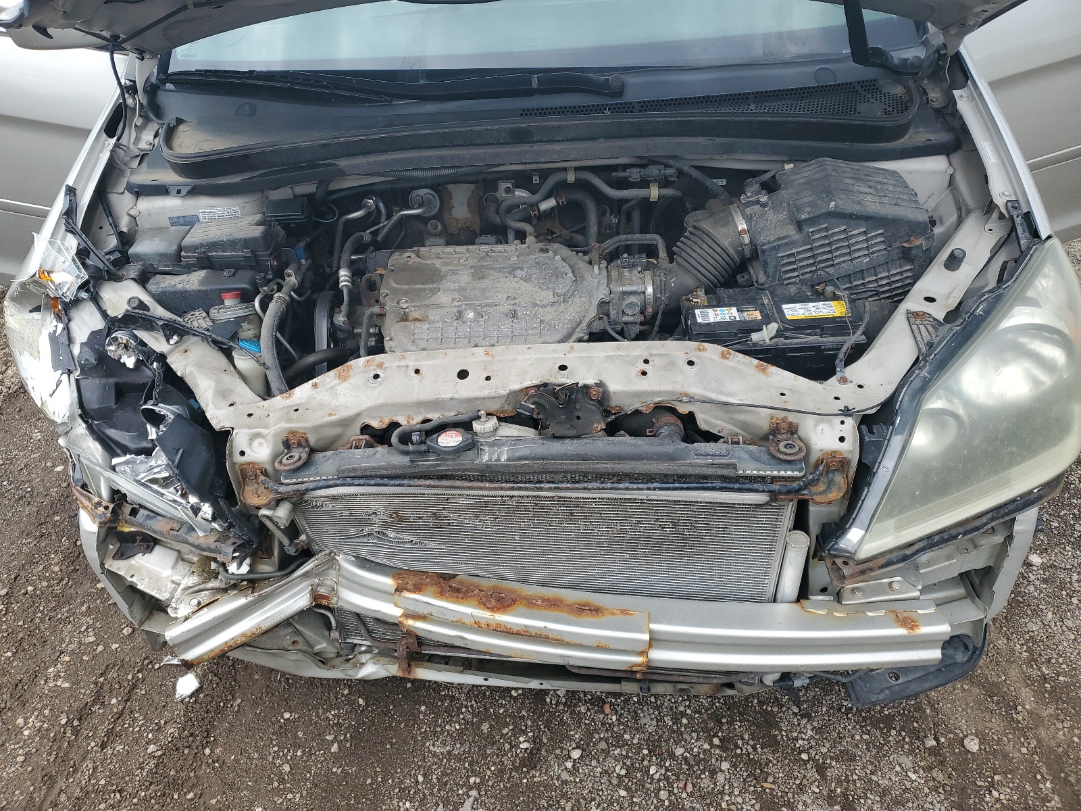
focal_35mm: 26
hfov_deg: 67.3
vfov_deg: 53.1
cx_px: 540
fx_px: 812
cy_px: 406
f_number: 1.5
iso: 50
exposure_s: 1/909
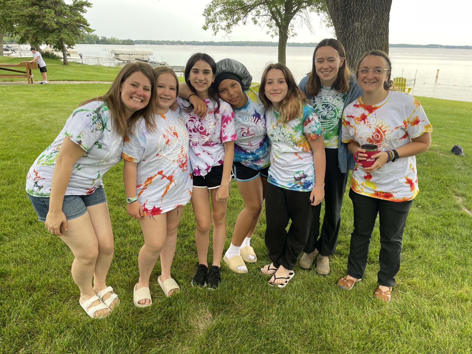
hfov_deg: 69.4
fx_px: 341
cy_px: 177
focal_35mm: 25
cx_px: 236
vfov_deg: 54.9
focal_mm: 5.1
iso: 32
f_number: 1.6
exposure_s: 1/173
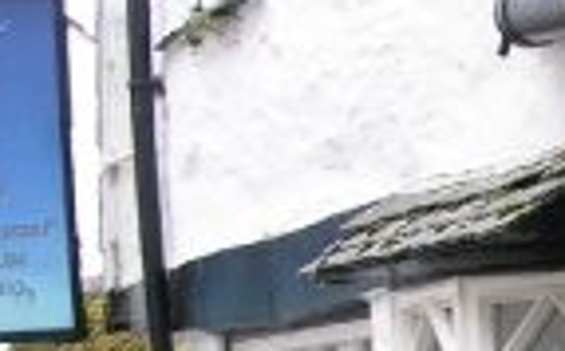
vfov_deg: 7.3
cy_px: 834
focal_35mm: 169
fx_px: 2599
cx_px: 1106
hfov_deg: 11.3
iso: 100
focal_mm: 7.8
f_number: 5.6
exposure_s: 1/45
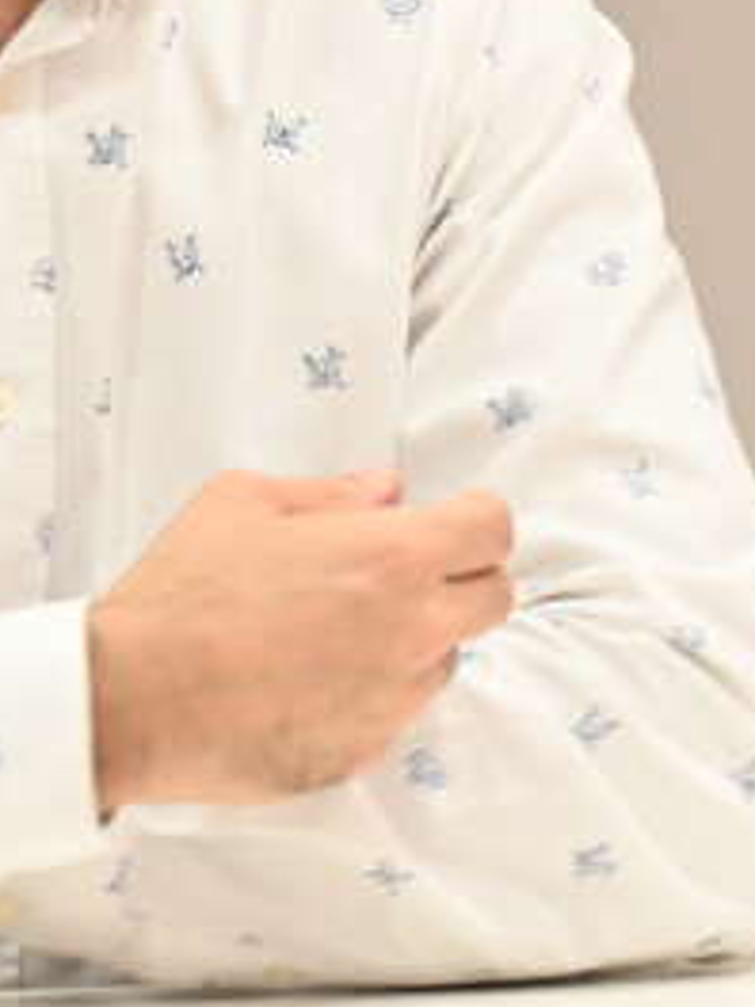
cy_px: 17
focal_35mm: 695
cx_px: -34
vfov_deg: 2.9
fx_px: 20211
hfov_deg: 2.1
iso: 1400
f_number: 5.3
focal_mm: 120
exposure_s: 1/125
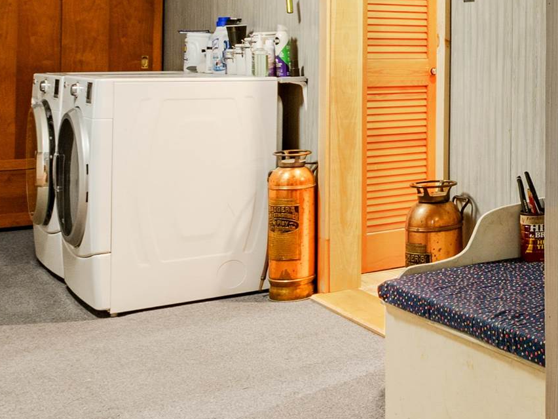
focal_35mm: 52
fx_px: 838
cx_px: 724
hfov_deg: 29.6
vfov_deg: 27.2
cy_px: 54
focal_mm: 10
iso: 64
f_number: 8
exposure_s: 2.5
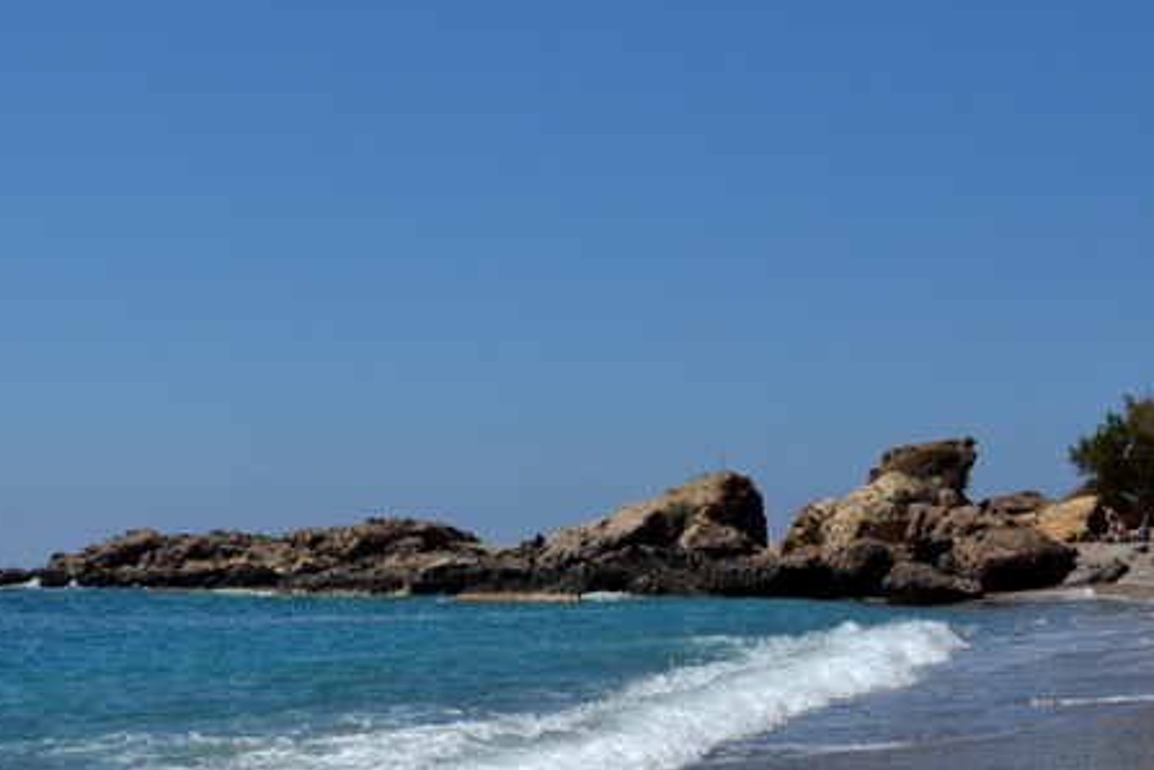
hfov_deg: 25.9
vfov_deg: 17.3
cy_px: 638
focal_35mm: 78
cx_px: 395
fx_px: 2497
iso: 320
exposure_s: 1/2000
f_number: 7.1
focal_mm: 29
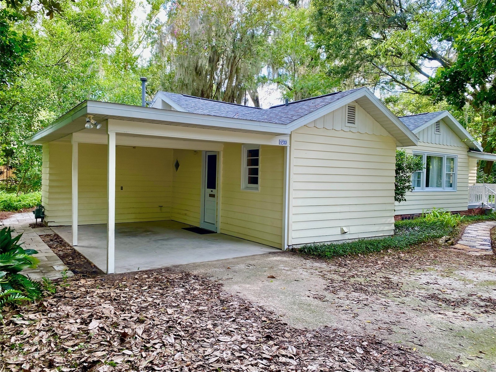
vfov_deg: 53.1
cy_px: 186
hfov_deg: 67.3
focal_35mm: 26
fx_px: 373
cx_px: 248
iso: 32
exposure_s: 1/122
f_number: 1.8
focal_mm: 4.25
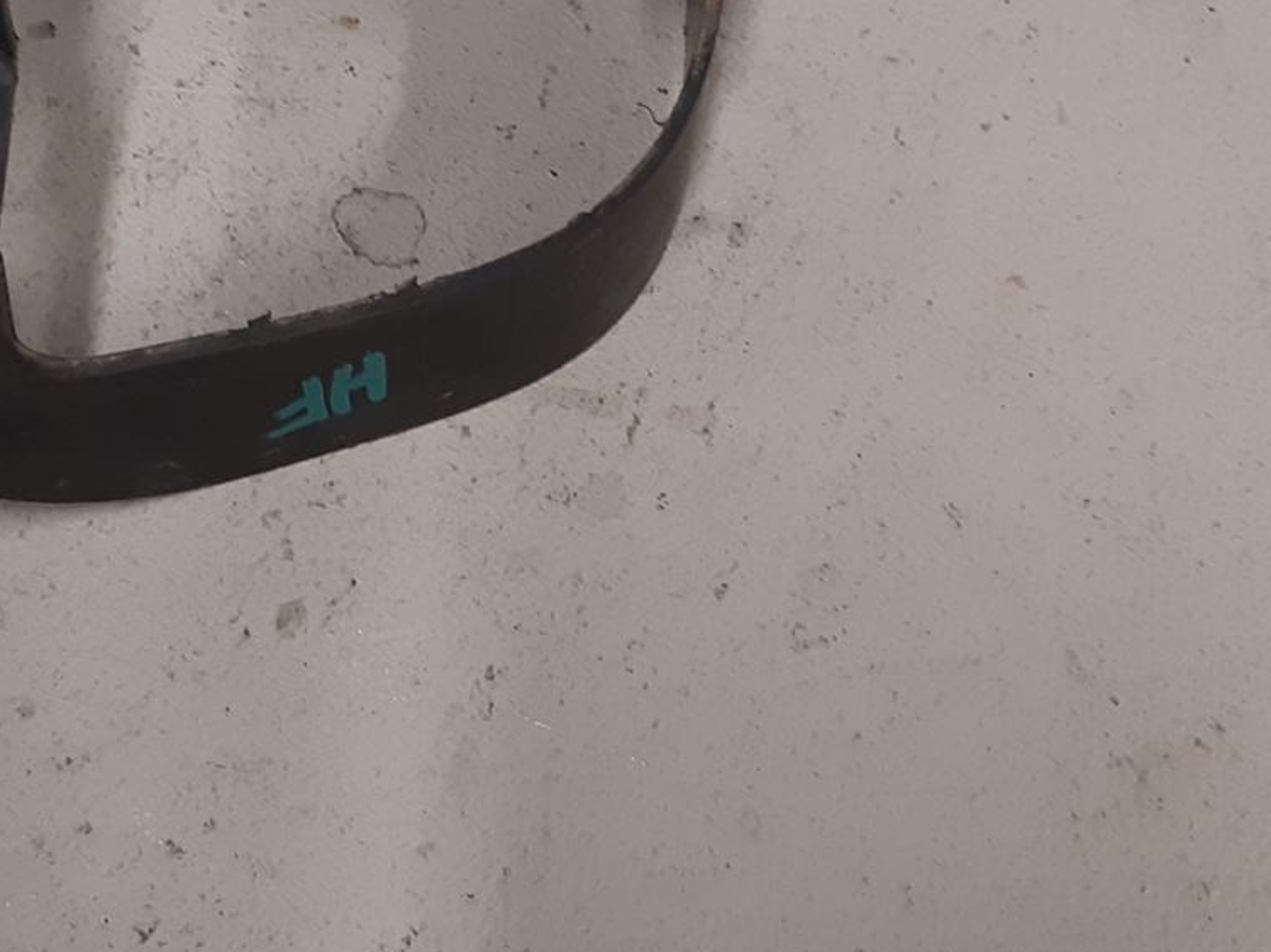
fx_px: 2606
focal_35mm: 71
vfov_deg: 19.9
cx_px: 402
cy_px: -69
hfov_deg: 27.2
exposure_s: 1/50
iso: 100
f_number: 1.7
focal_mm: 3.93
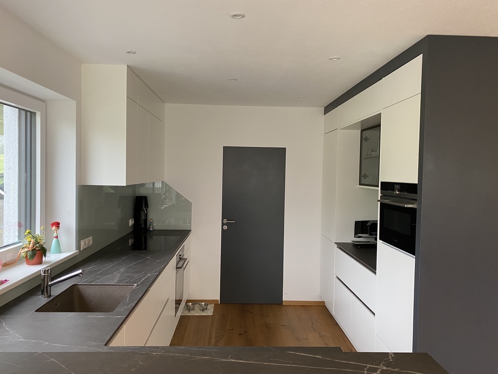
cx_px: 249
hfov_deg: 67.3
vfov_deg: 53.1
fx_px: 374
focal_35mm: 26
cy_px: 187
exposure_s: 1/50
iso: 250
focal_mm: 4.25
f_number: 1.8
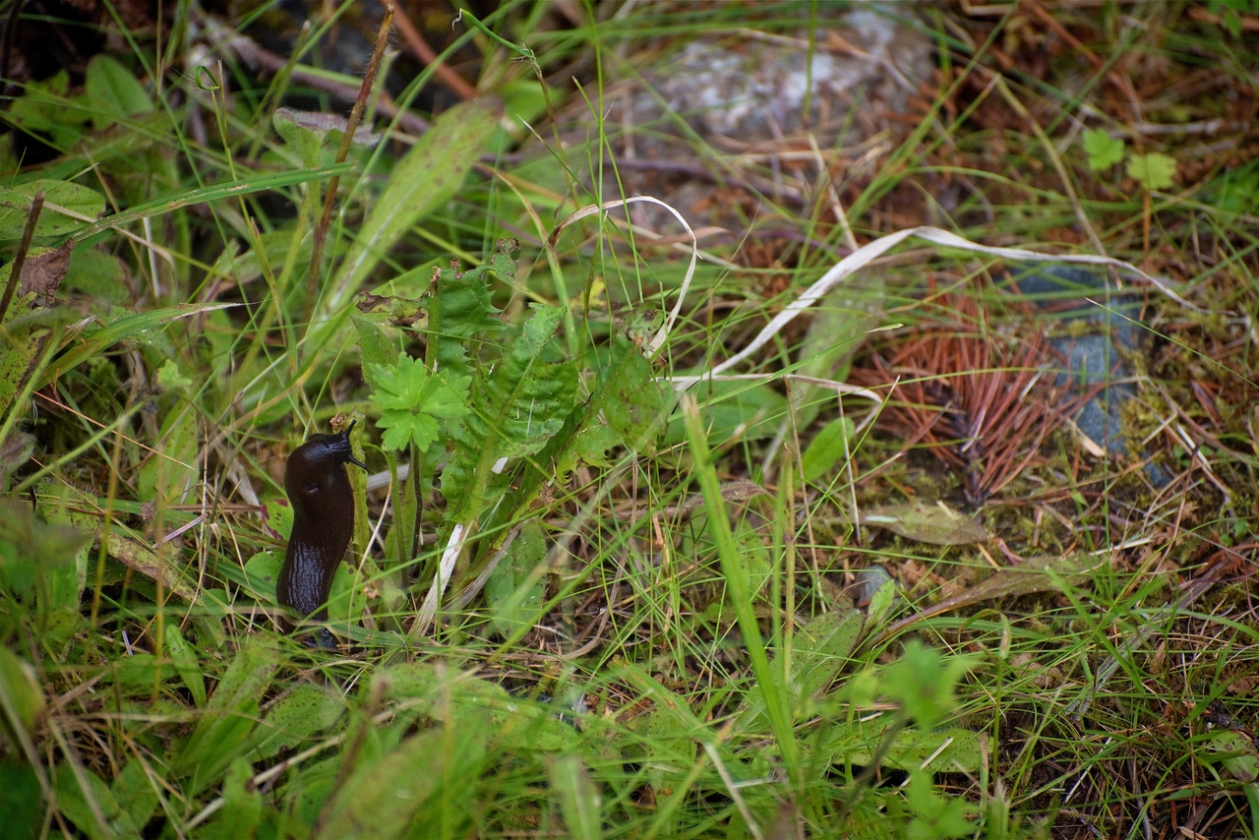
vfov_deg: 6.5
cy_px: 420
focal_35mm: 210
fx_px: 7345
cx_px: 630
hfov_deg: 9.8
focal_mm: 210
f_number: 5.3
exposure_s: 1/500
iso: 1000
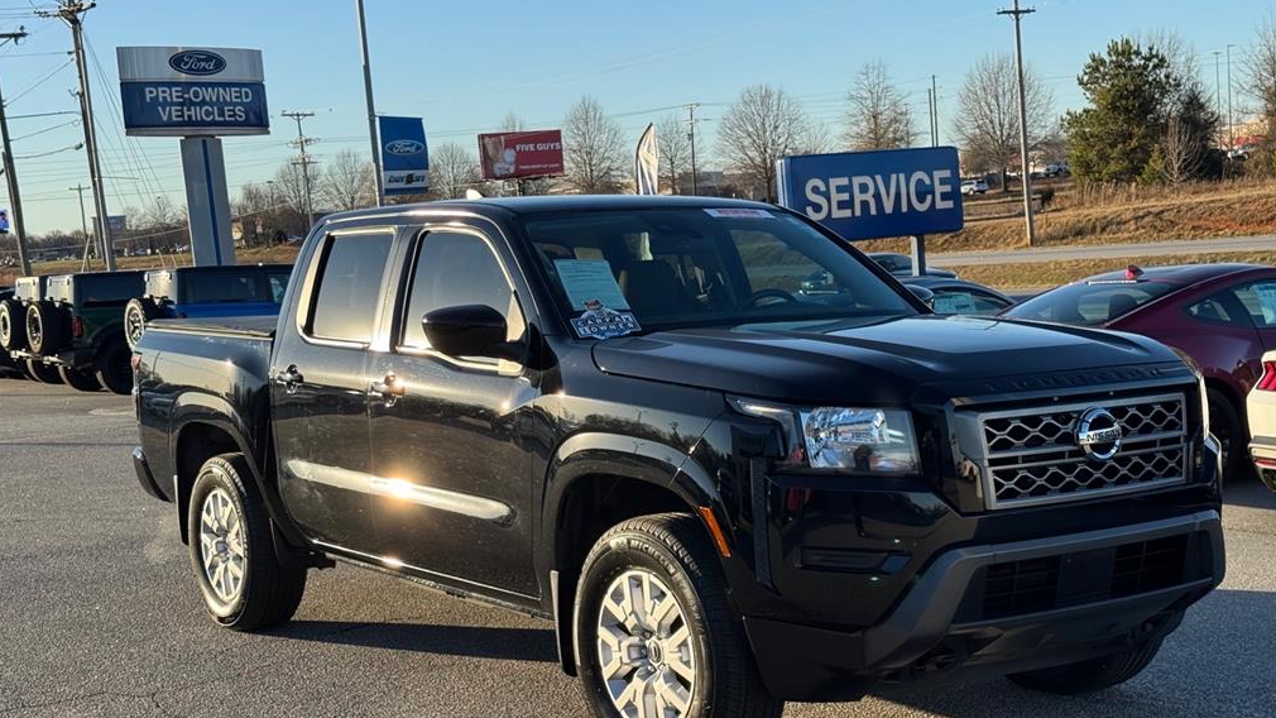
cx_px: 642
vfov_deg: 22.6
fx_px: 1793
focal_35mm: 53
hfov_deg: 39.2
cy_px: 458
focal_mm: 6.76
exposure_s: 1/1818
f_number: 1.78
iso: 64
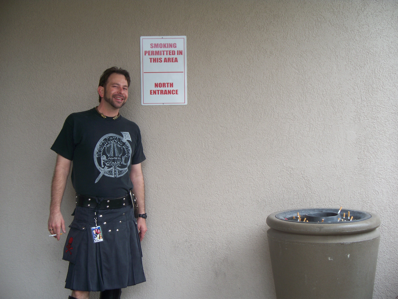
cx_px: 199
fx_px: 702
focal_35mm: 61
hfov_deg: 31.7
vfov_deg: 24.1
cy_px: 150
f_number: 3.1
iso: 64
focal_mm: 12.89
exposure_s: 1/80
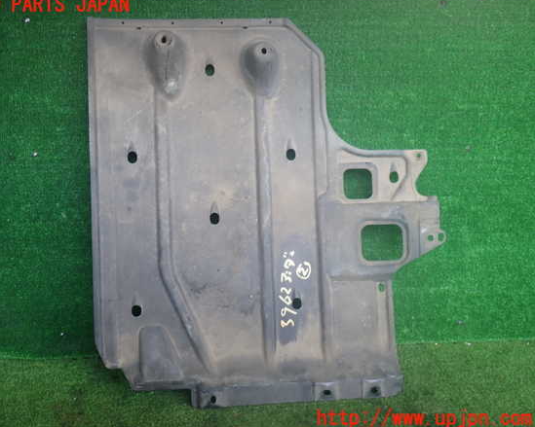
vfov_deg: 45.8
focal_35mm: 32
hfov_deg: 55.6
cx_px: 245
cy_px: 212
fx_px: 507
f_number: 2.3
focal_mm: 5.4
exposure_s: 1/125
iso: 160
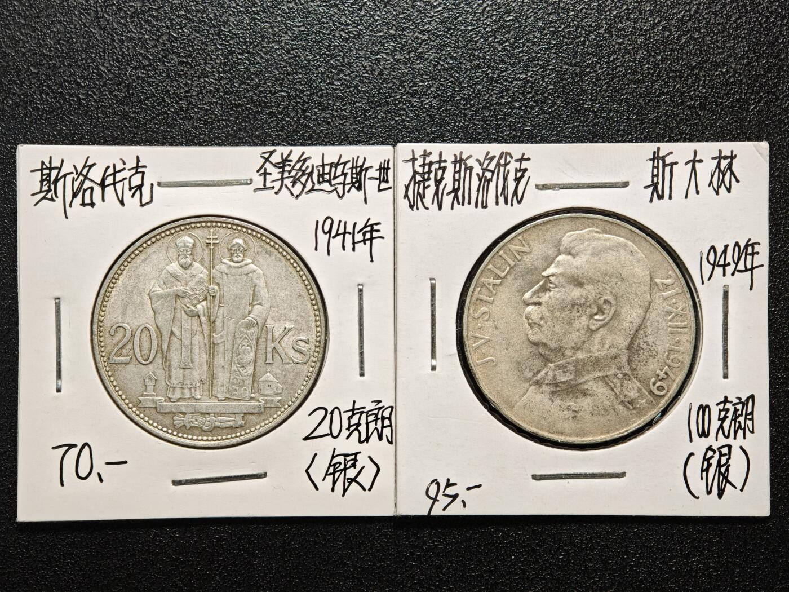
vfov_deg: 24.4
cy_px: 296
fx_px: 1368
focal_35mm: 60
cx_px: 394
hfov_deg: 32.2
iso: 640
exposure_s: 1/112
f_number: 2
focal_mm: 9
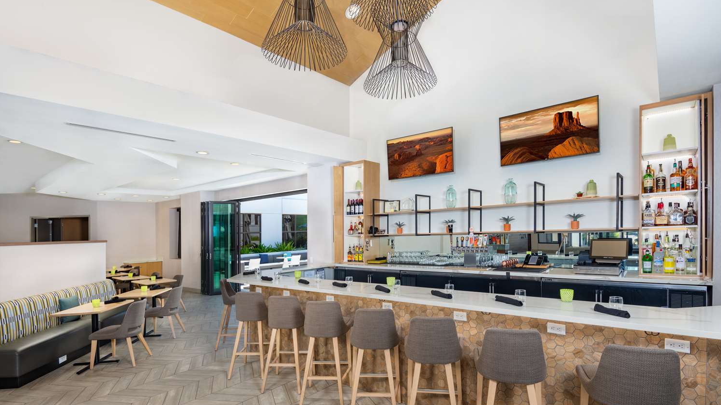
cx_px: 362
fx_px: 363
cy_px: 240
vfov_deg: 57.9
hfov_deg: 89.6
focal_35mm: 19
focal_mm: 18
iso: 160
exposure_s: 1/125
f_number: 9
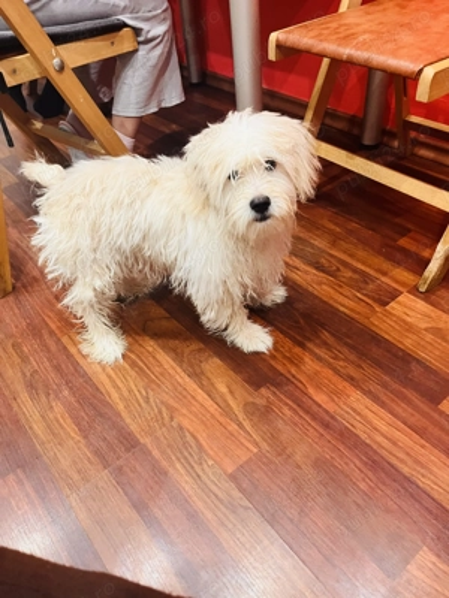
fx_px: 450
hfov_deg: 53.1
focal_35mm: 26
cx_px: 224
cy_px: 299
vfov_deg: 67.3
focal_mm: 5.1
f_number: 1.6
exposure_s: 1/50
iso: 250
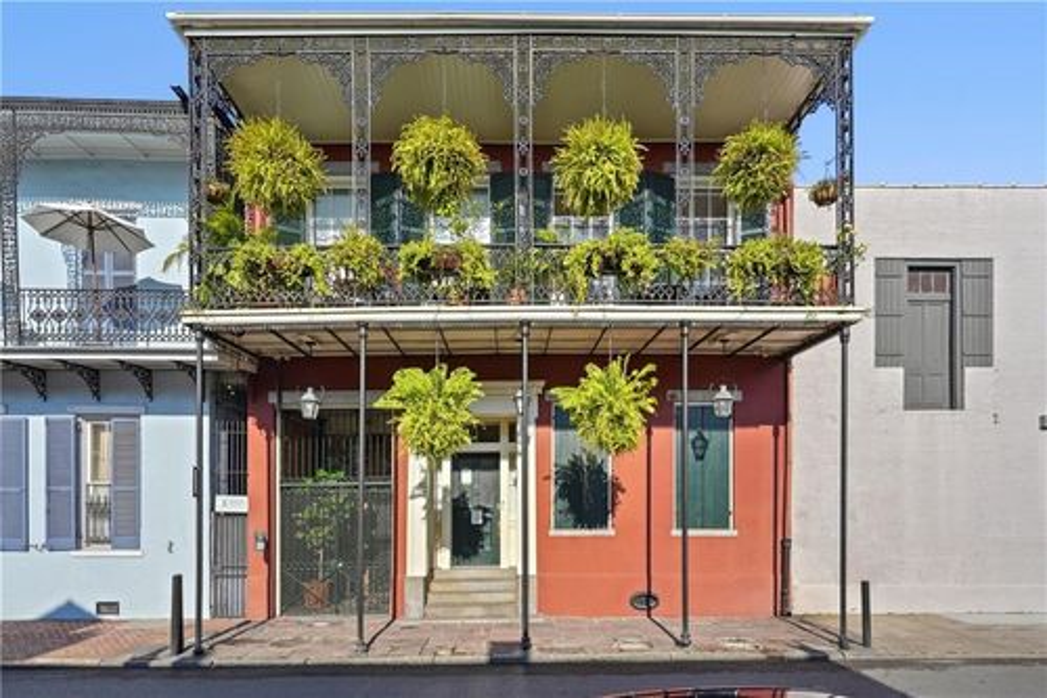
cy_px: 349
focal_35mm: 17
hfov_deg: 93.3
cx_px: 524
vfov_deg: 70.4
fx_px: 494
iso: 800
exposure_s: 1/800
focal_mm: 17
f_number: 11
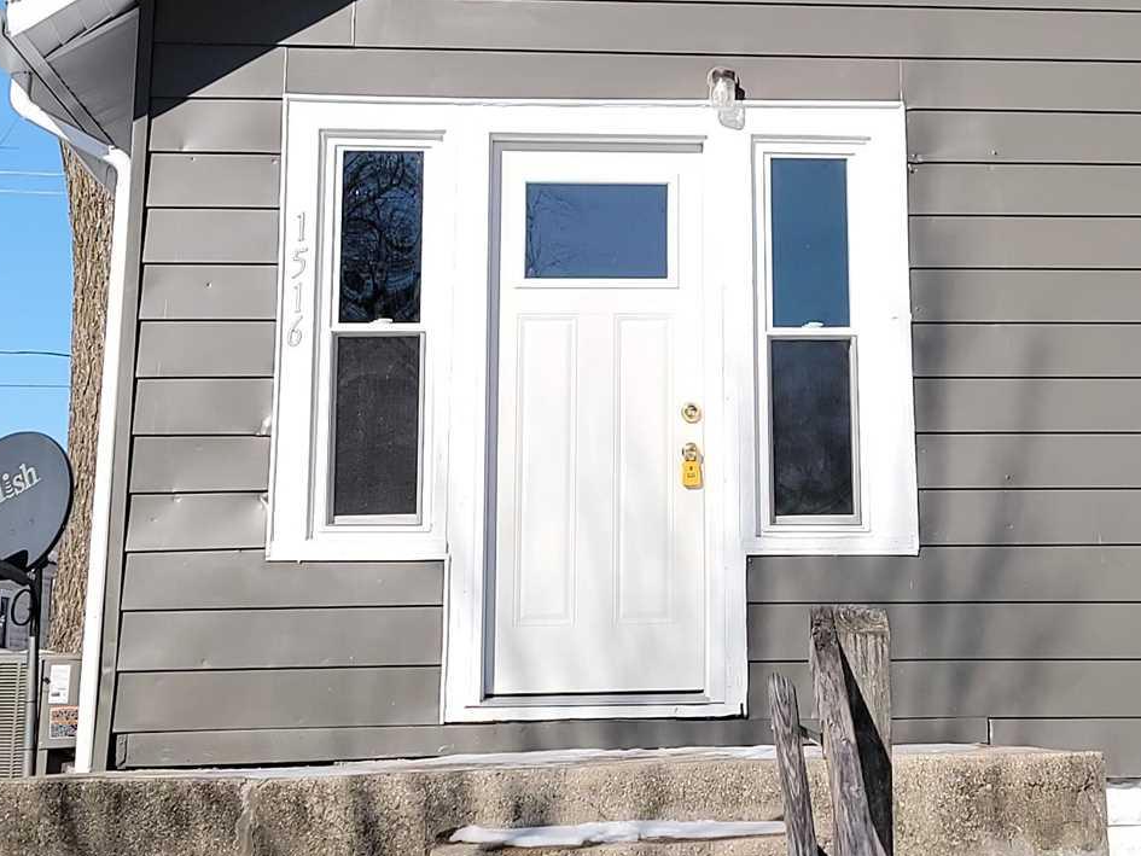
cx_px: 792
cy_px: 29
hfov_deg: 24.8
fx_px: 2571
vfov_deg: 18.5
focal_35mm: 78
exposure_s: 1/1199
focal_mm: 6.7
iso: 16
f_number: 1.8
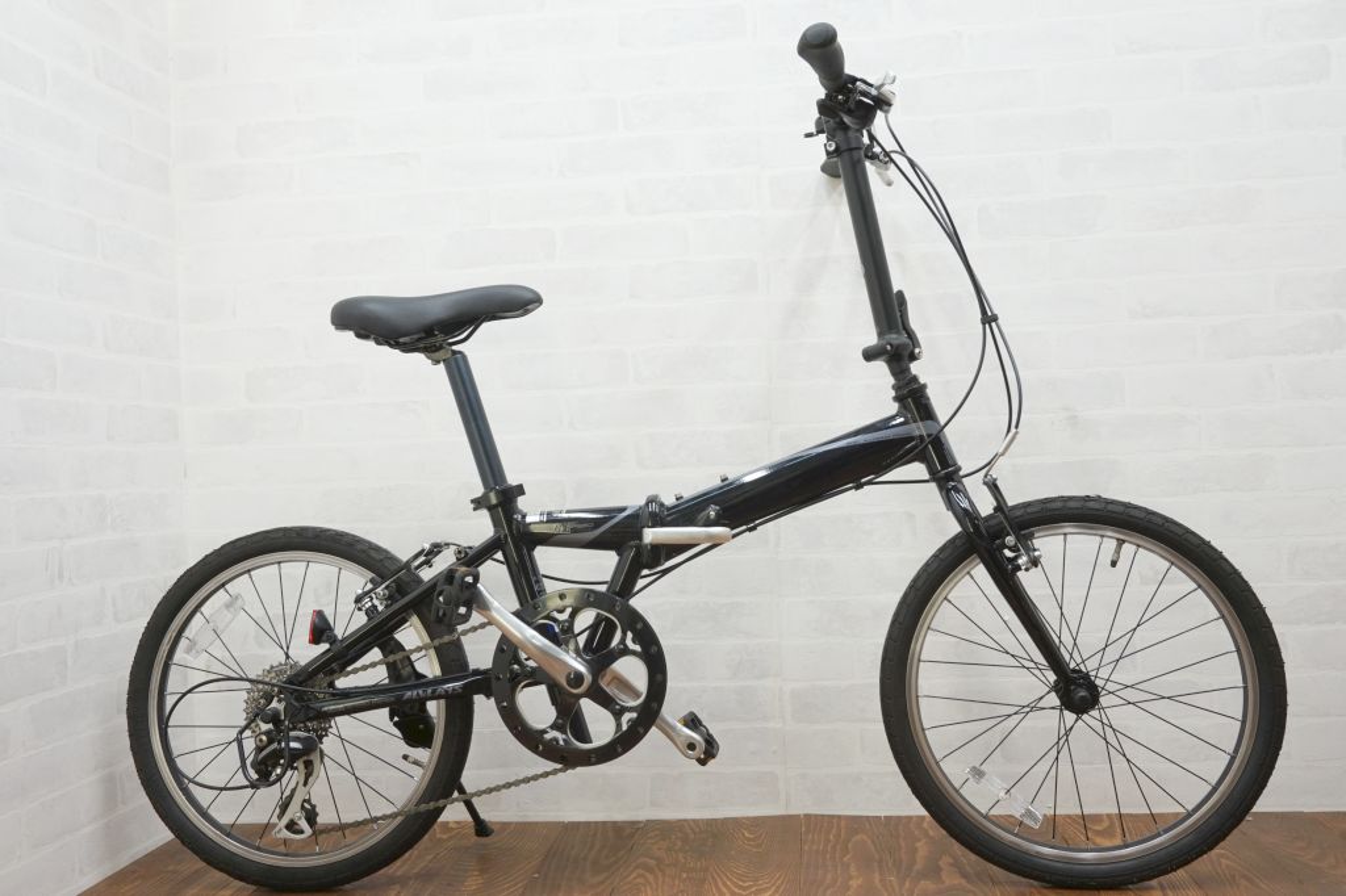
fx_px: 1233
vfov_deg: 39.9
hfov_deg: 57.2
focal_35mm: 33
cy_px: 448
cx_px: 673
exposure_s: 1/13
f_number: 11
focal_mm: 22
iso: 250
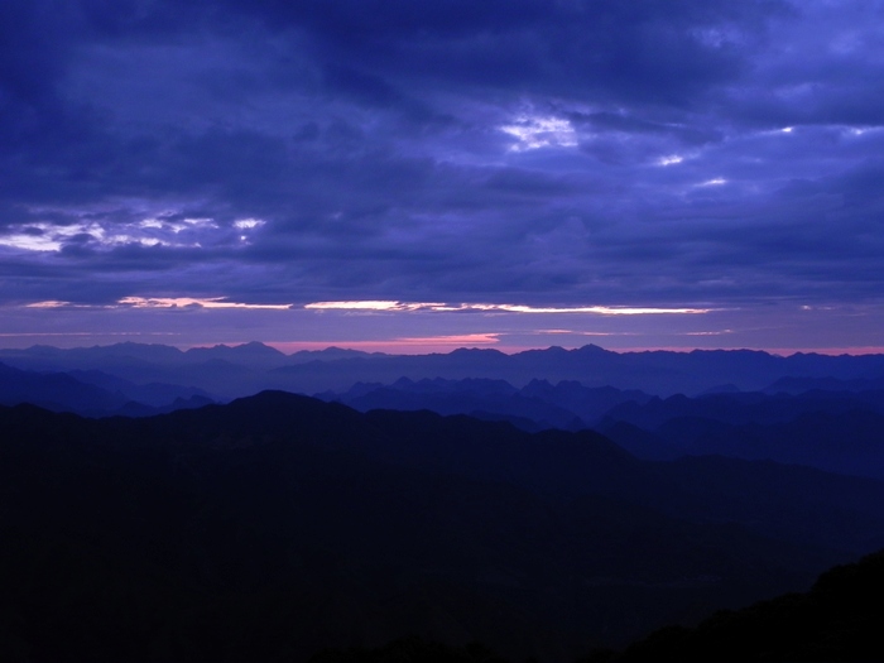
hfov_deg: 45.8
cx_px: 442
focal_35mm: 41
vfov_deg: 35.1
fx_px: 1047
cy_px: 332
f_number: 3.2
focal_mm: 7.3
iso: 160
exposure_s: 1/6.6
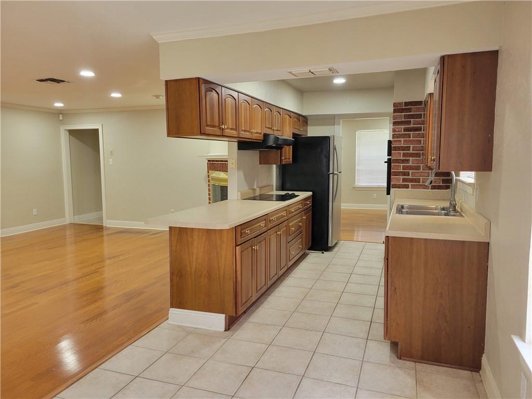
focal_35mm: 26
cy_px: 200
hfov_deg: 67.3
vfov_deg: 53.1
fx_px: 400
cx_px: 266
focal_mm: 5.4
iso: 200
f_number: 1.8
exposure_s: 1/60
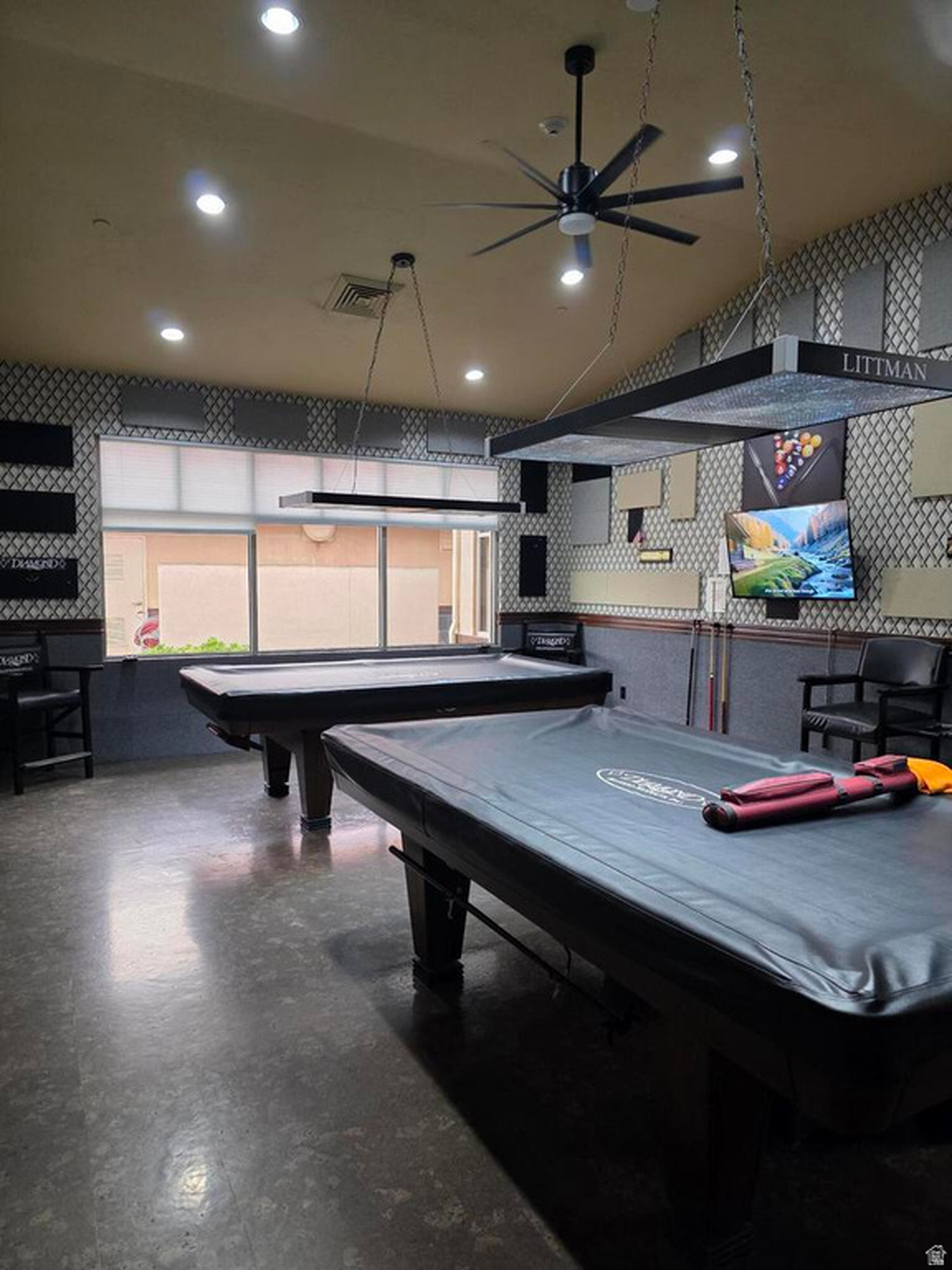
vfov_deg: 73.9
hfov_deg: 58.9
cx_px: 476
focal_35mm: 23
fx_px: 843
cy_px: 635
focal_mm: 6.3
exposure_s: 1/120
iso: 400
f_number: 1.7
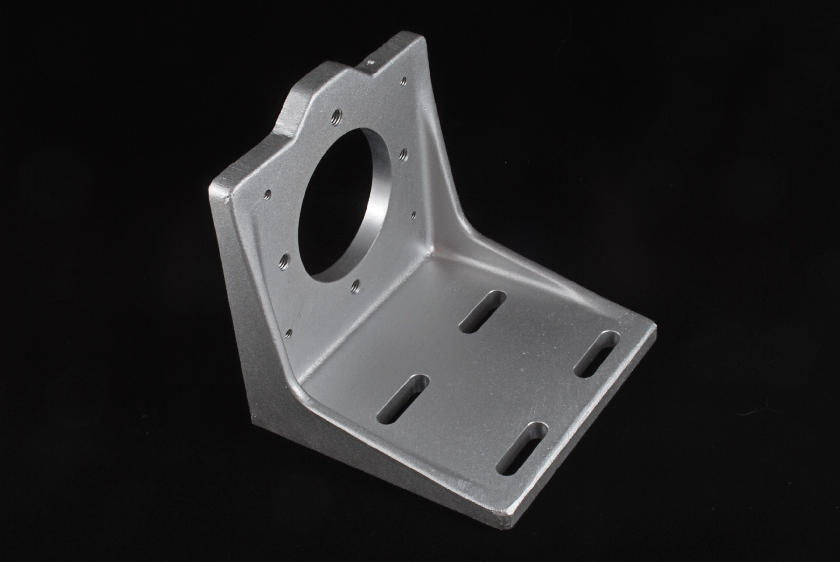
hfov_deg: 41.1
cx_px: 420
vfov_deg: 28.1
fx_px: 1121
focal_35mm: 48
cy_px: 281
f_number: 29
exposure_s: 1
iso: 100
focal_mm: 32
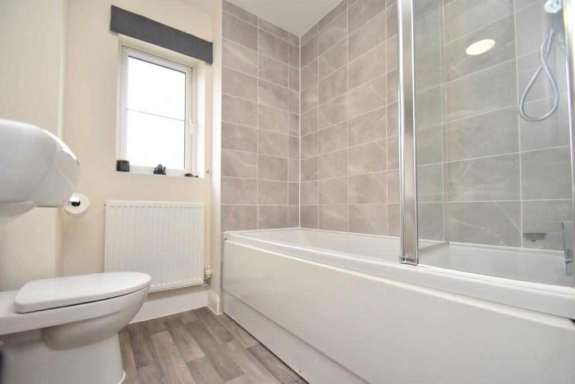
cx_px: 288
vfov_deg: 77.3
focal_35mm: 15
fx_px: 240
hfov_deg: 100.4
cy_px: 192
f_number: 4.5
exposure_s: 1/160
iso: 800
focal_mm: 10
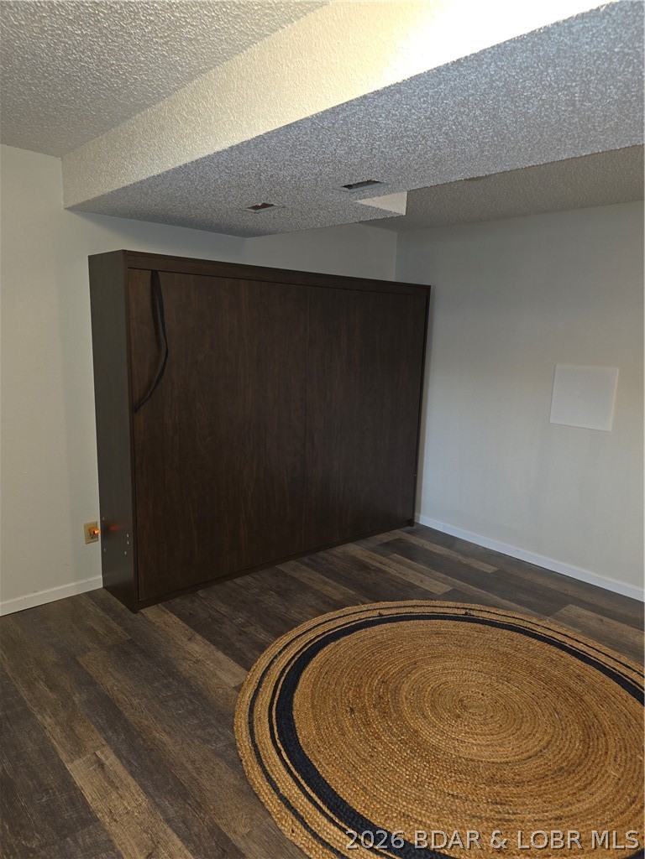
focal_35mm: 23
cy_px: 430
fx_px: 571
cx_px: 322
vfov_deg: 73.9
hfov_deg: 58.9
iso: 100
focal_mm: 6.3
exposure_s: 1/24
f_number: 1.7
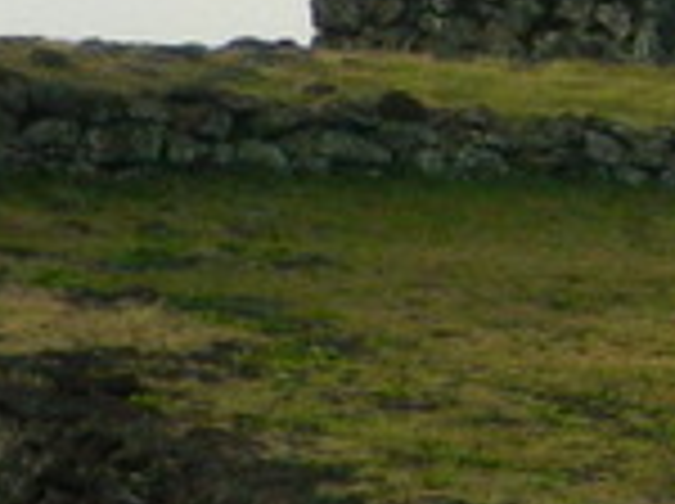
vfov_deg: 1.7
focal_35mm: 883
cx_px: 1606
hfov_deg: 2.2
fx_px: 17191
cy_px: -288
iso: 250
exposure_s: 1/500
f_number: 4.7
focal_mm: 23.2
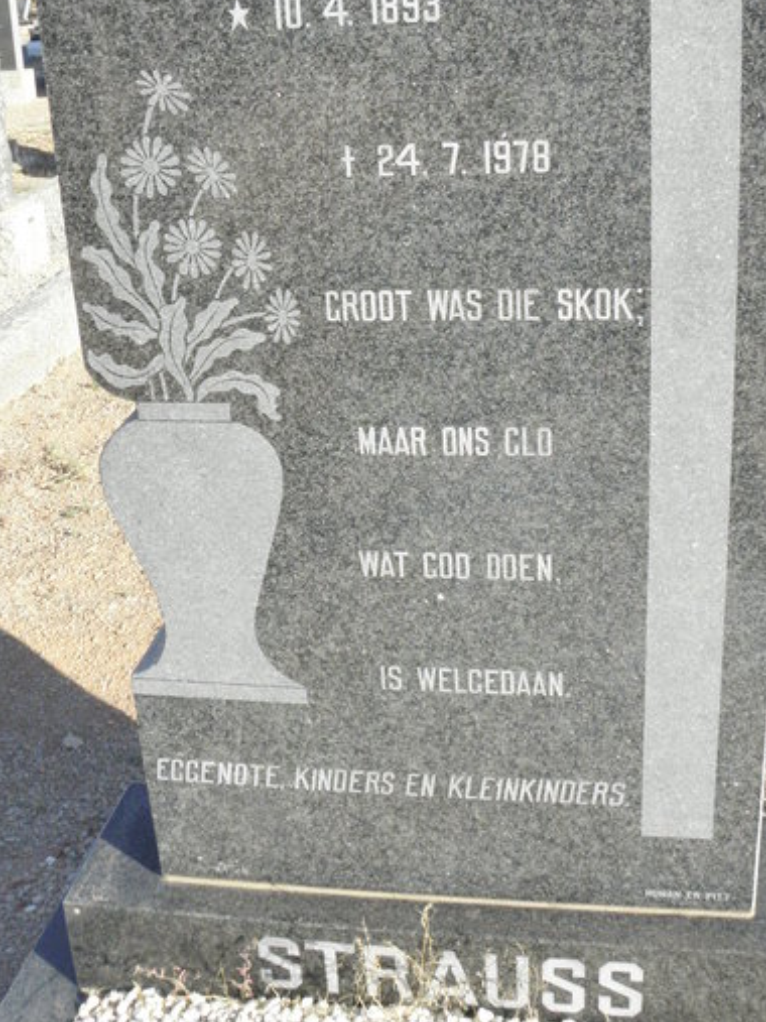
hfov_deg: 35.1
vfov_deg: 45.4
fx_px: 1210
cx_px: 423
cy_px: 387
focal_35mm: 41
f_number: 6.3
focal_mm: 4.6
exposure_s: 1/320
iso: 200
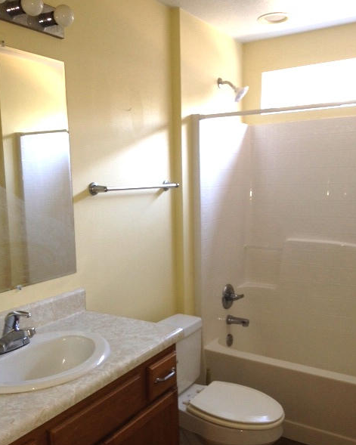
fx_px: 461
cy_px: 236
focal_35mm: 35
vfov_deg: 51.5
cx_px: 177
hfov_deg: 42.2
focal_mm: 4.12
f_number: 2.4
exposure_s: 1/20
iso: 80
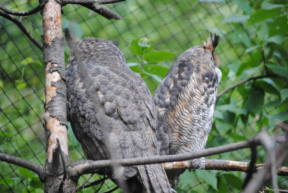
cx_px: 144
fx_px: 1802
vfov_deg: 6.1
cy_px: 96
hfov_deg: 9.1
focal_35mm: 225
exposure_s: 1/100
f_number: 5
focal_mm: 150
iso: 400
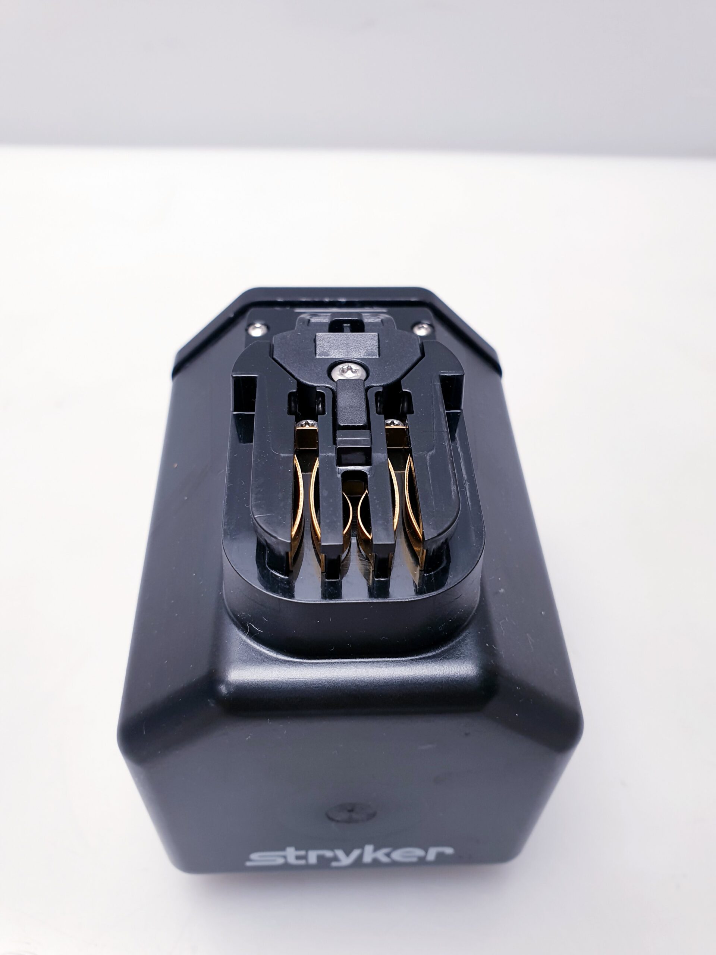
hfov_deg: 53.1
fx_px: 717
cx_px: 358
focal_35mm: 26
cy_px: 478
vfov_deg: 67.3
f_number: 2.4
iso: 80
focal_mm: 4.3
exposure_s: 1/50
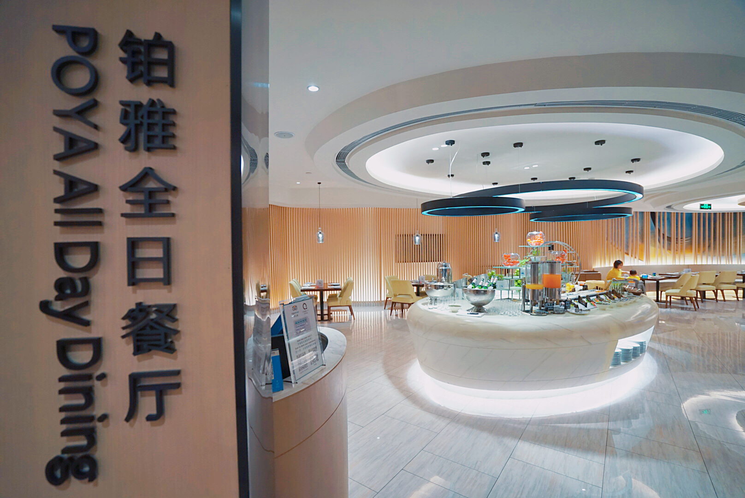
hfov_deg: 96.7
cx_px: 372
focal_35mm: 16
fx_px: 331
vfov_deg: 73.8
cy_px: 249
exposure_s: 1/60
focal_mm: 16
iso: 1000
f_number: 4
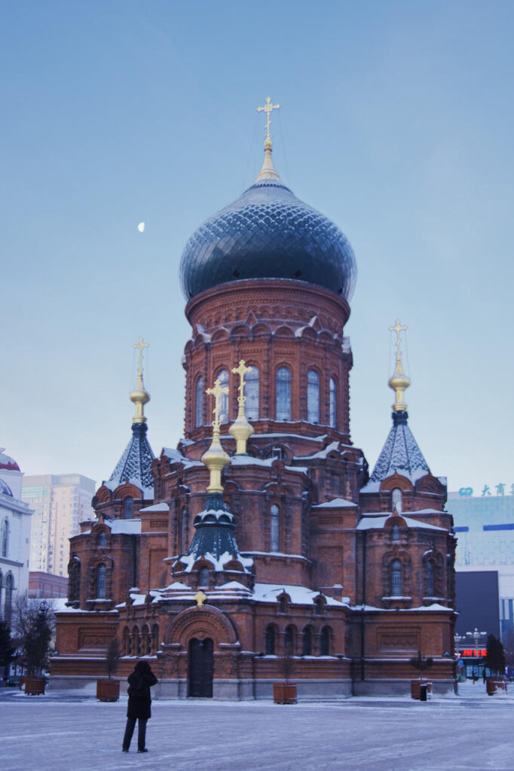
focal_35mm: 36
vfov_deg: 53.1
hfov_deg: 36.8
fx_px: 771
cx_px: 257
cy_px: 386
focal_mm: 24
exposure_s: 1/100
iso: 320
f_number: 4
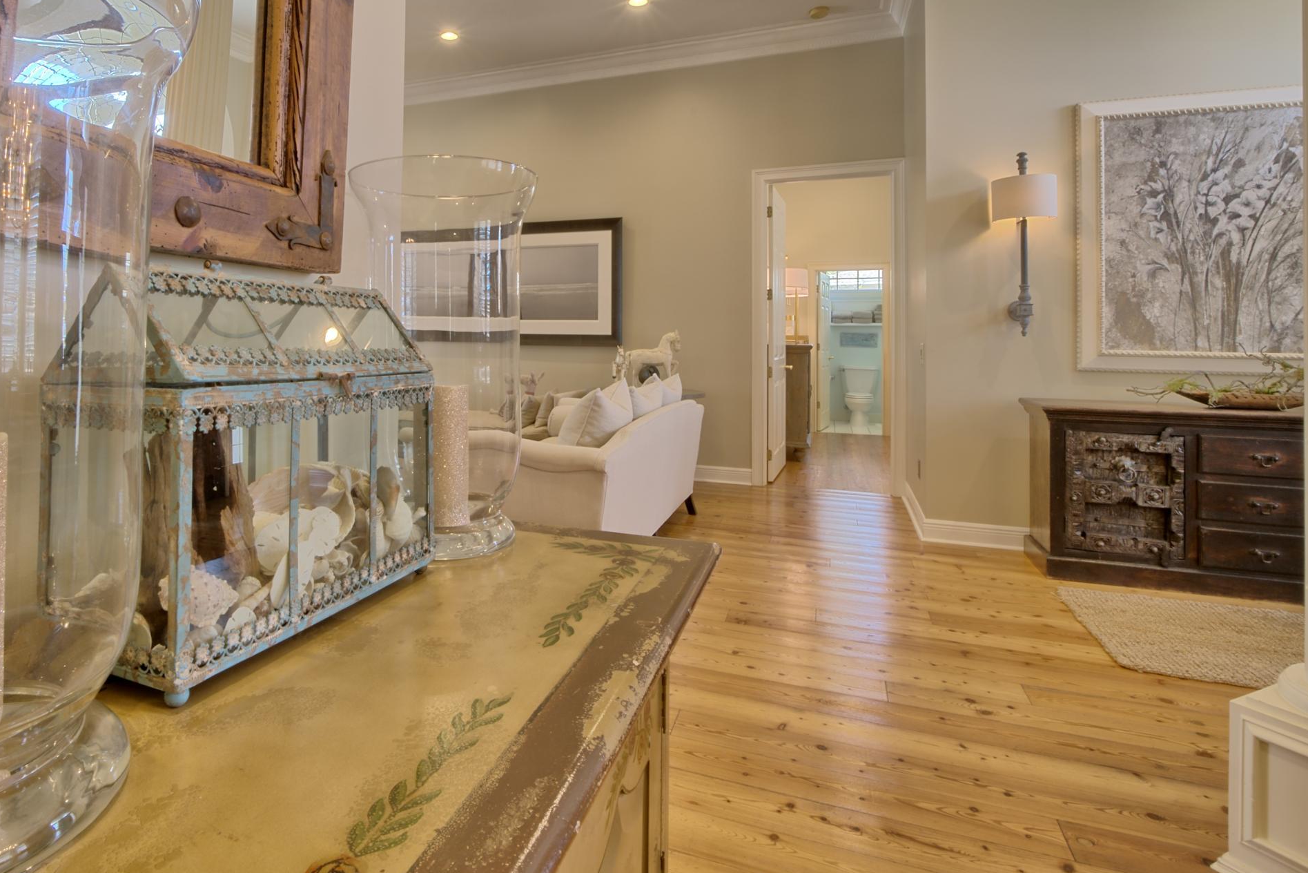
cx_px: 525
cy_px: 321
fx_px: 690
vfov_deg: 63.6
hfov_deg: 85.8
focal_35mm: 19
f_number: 22
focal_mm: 12
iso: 200
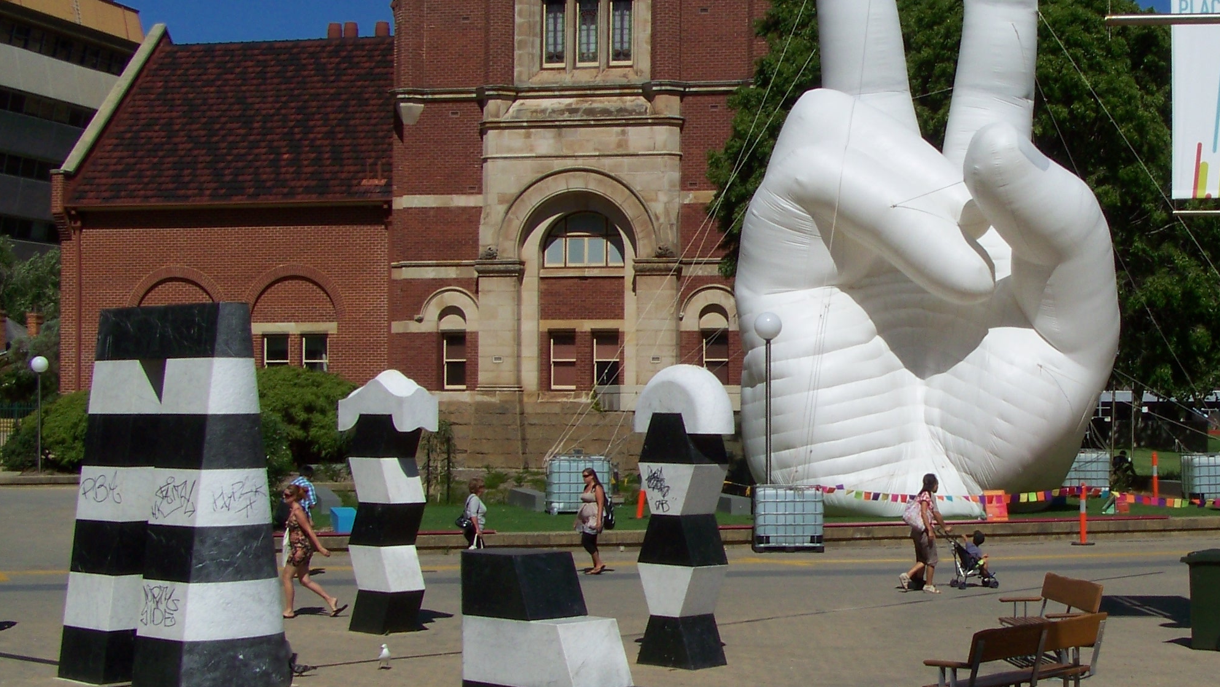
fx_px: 2071
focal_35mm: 64
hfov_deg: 32.2
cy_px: 294
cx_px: 911
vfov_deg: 18.8
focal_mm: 6.3
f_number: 5.6
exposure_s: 1/640
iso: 64
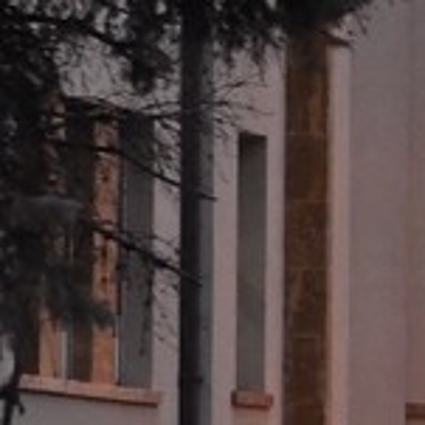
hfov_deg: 5.6
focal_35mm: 304
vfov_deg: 5.7
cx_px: 994
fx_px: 4223
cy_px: 408
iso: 2500
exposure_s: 1/400
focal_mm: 70
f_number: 2.8
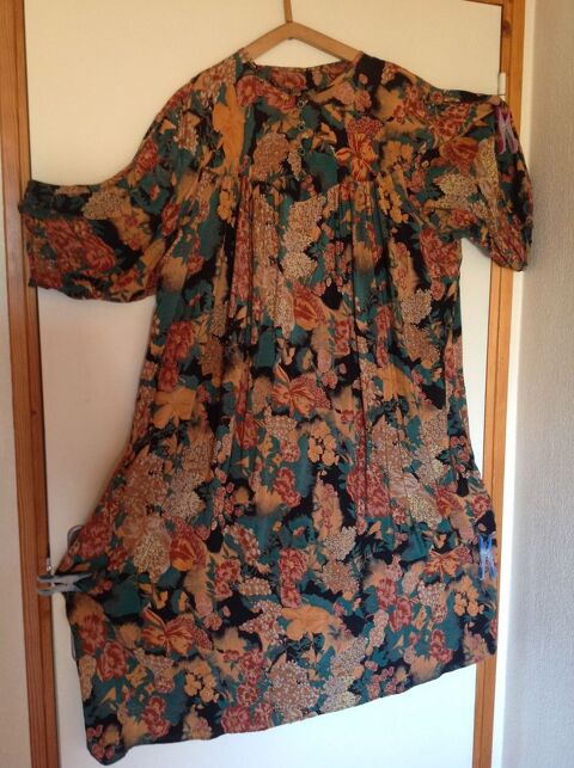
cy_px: 384
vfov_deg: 52.7
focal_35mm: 35
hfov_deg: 40.6
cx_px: 287
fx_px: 776
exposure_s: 1/15
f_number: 2.4
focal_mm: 4.28
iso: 160
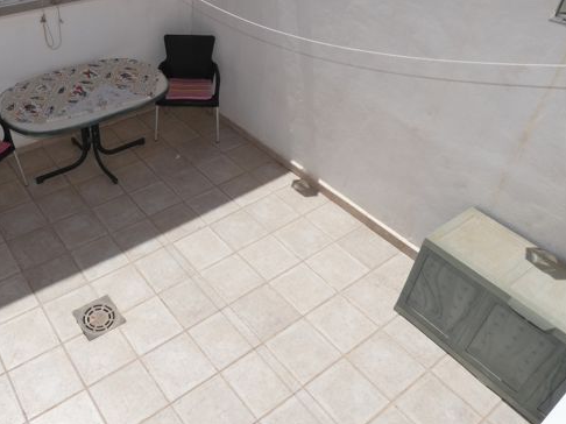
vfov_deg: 48.0
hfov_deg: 60.1
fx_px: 474
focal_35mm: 29
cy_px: 176
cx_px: 183
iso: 80
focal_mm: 3.6
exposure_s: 1/1000
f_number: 5.6
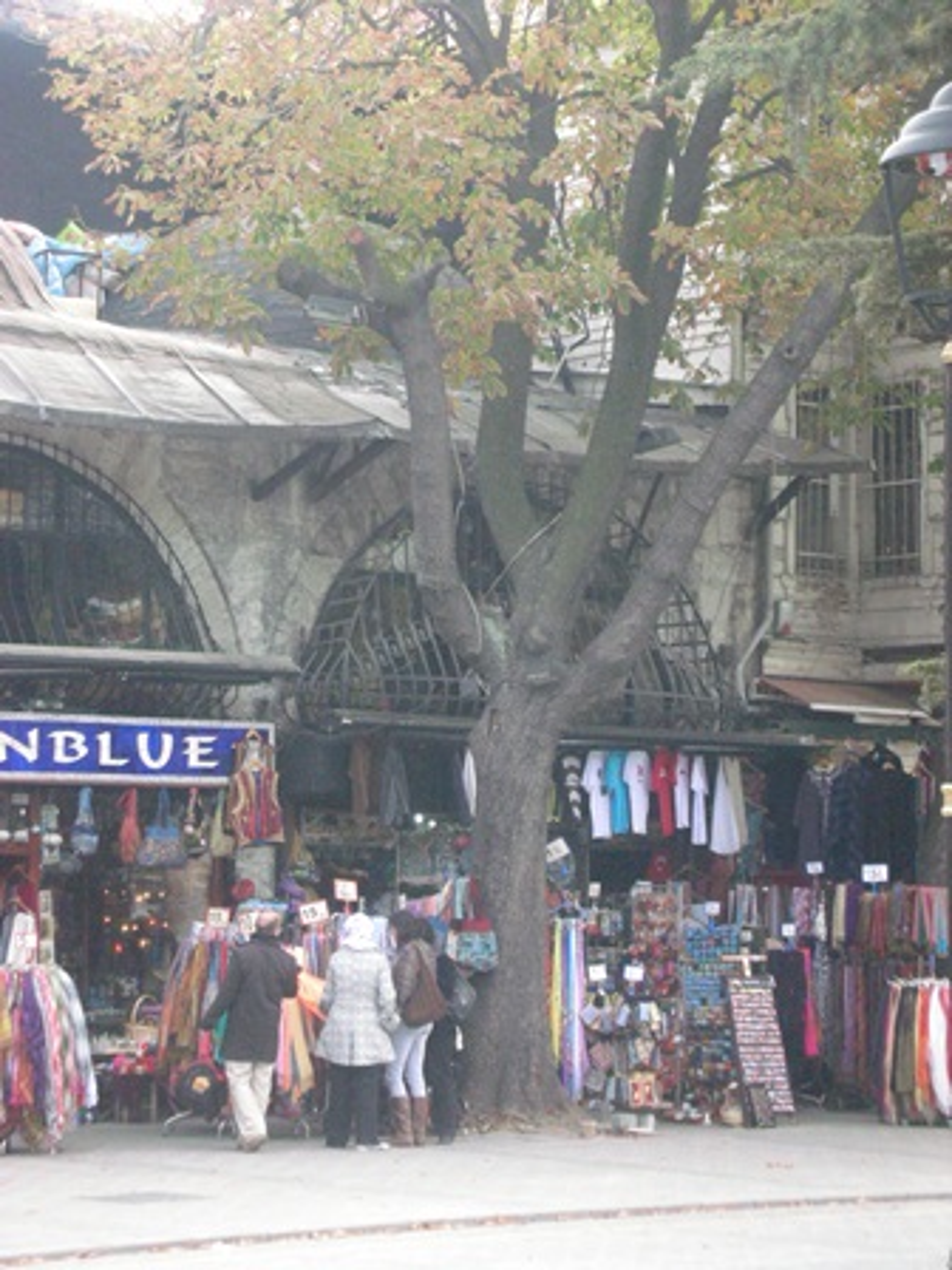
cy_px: 635
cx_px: 476
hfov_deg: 14.1
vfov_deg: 18.7
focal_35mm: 105
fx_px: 3850
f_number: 5.4
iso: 400
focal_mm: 17.4
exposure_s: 1/178
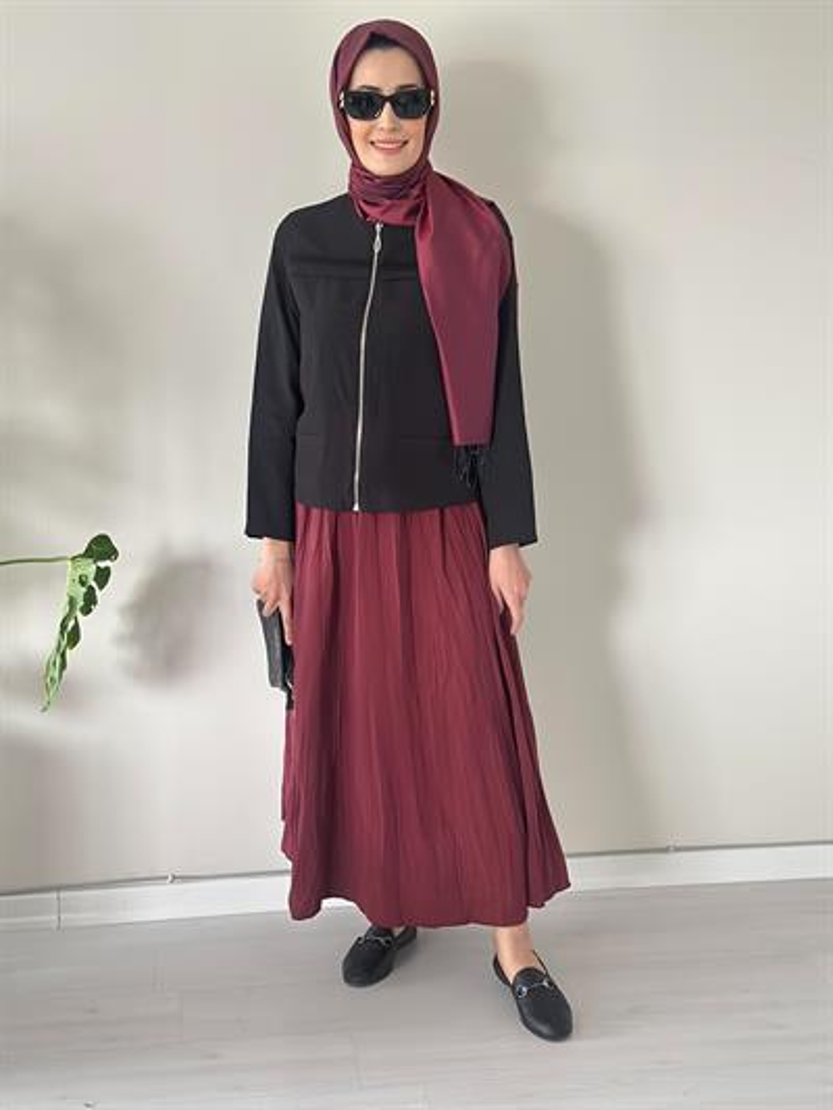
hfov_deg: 30.3
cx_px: 416
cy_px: 555
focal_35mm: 48
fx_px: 1539
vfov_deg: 39.6
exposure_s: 1/20
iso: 800
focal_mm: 6.86
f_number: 1.78
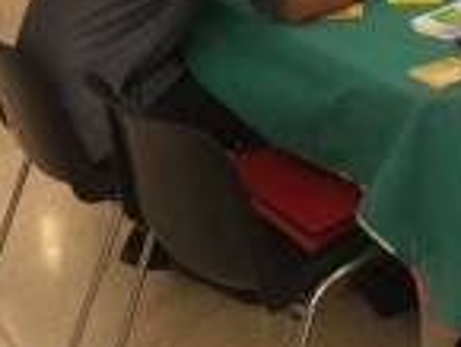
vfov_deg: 16.5
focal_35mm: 84
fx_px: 1120
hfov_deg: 22.3
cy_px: -115
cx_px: 472
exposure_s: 1/33
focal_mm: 4.15
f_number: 2.2
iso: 64
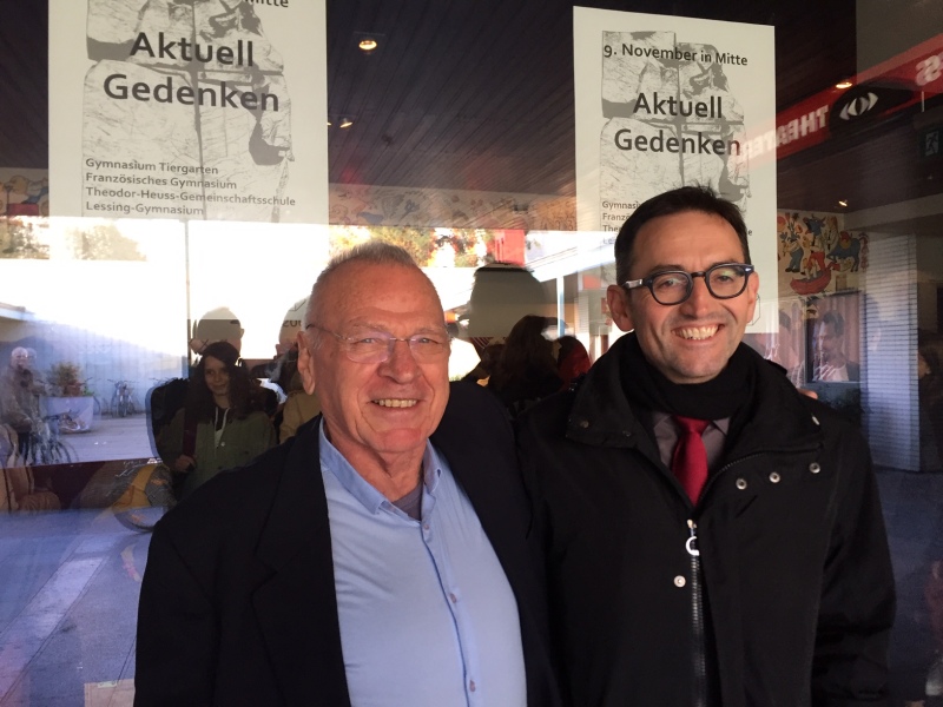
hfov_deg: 61.7
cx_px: 472
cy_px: 354
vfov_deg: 48.2
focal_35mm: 29
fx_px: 790
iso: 64
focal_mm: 4.15
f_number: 2.2
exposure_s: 1/33
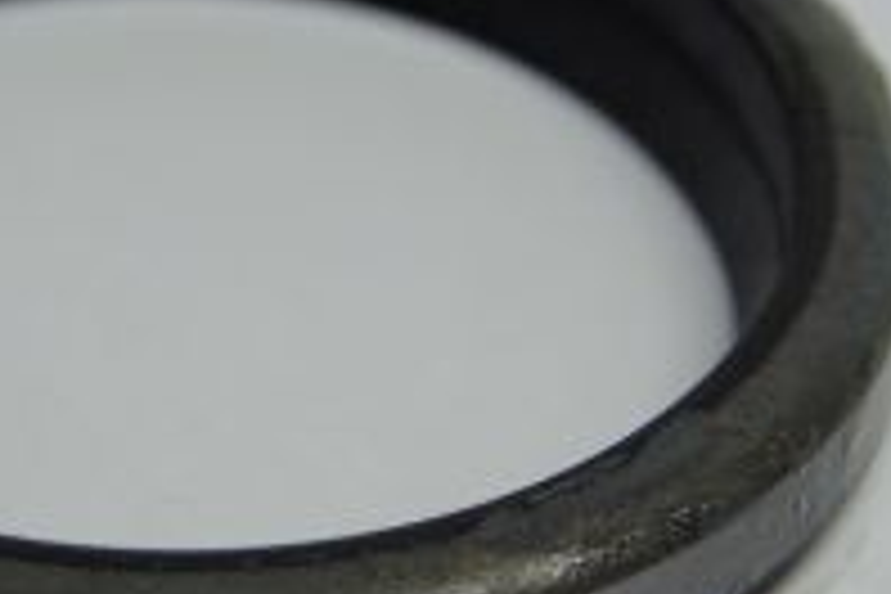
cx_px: 198
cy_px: 313
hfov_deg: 6.1
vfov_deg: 4.0
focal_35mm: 340
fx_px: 8414
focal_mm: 70
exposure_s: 1/20
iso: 100
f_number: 8
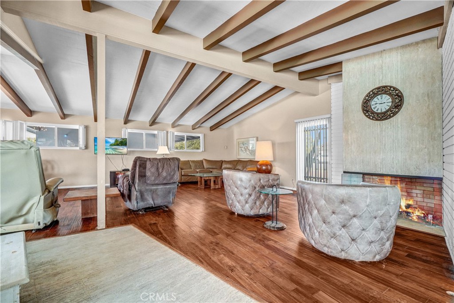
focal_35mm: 15
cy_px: 152
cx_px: 227
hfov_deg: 100.4
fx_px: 189
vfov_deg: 77.3
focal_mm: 10
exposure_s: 1/8
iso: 1600
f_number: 11
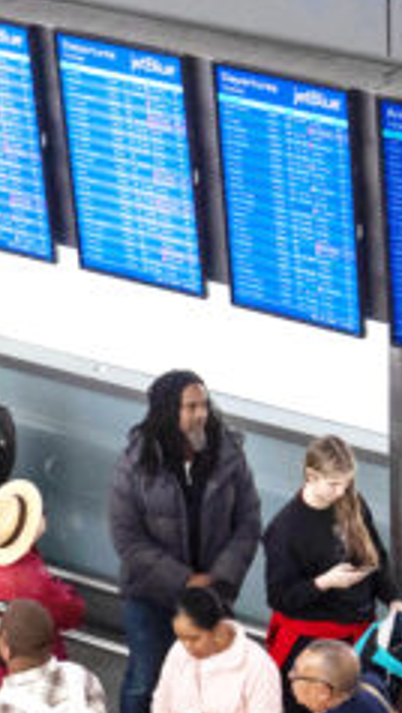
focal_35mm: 221
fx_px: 4185
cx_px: -177
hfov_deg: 5.5
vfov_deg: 9.7
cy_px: 734
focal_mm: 67
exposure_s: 1/500
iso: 3200
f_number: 2.8
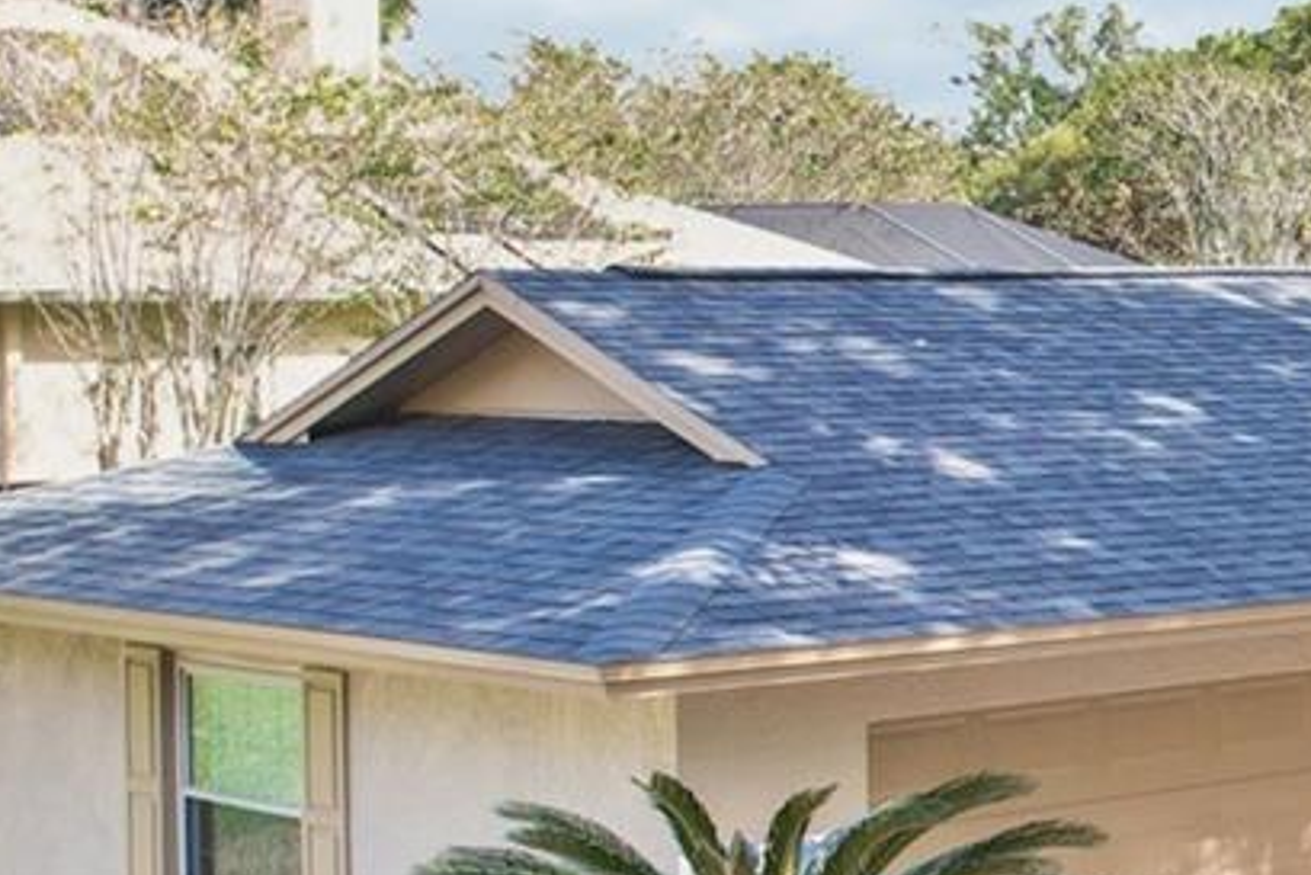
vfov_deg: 15.9
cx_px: 2324
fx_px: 3133
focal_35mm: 86
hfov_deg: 18.7
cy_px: 603
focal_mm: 8.4
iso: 110
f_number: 2.8
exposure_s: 1/240
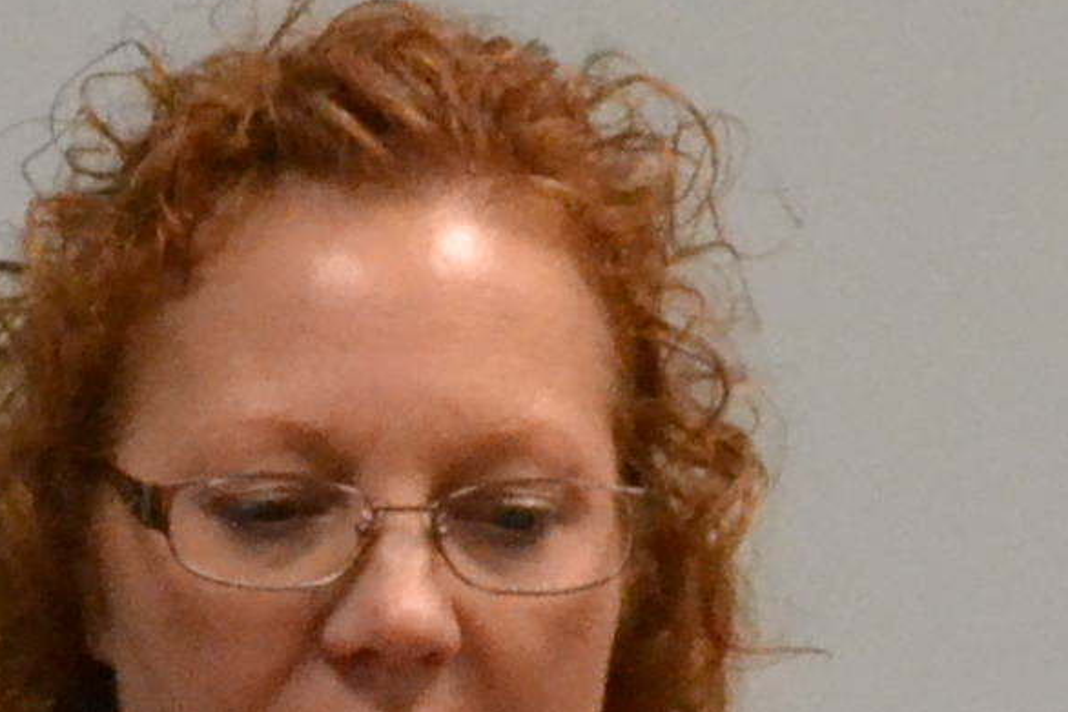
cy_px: 1100
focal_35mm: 413
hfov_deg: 5.0
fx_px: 12253
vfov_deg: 3.3
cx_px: 578
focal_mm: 35
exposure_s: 1/125
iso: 3200
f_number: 5.6
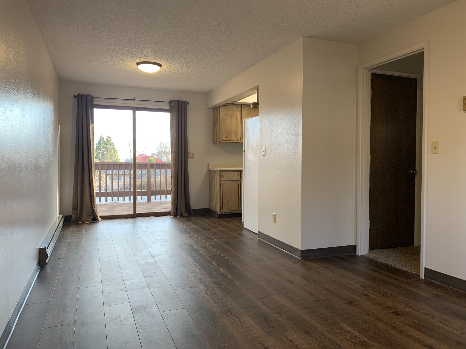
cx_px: 233
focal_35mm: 26
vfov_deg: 53.1
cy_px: 174
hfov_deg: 67.3
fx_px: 350
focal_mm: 4.25
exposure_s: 1/120
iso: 80
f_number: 1.8
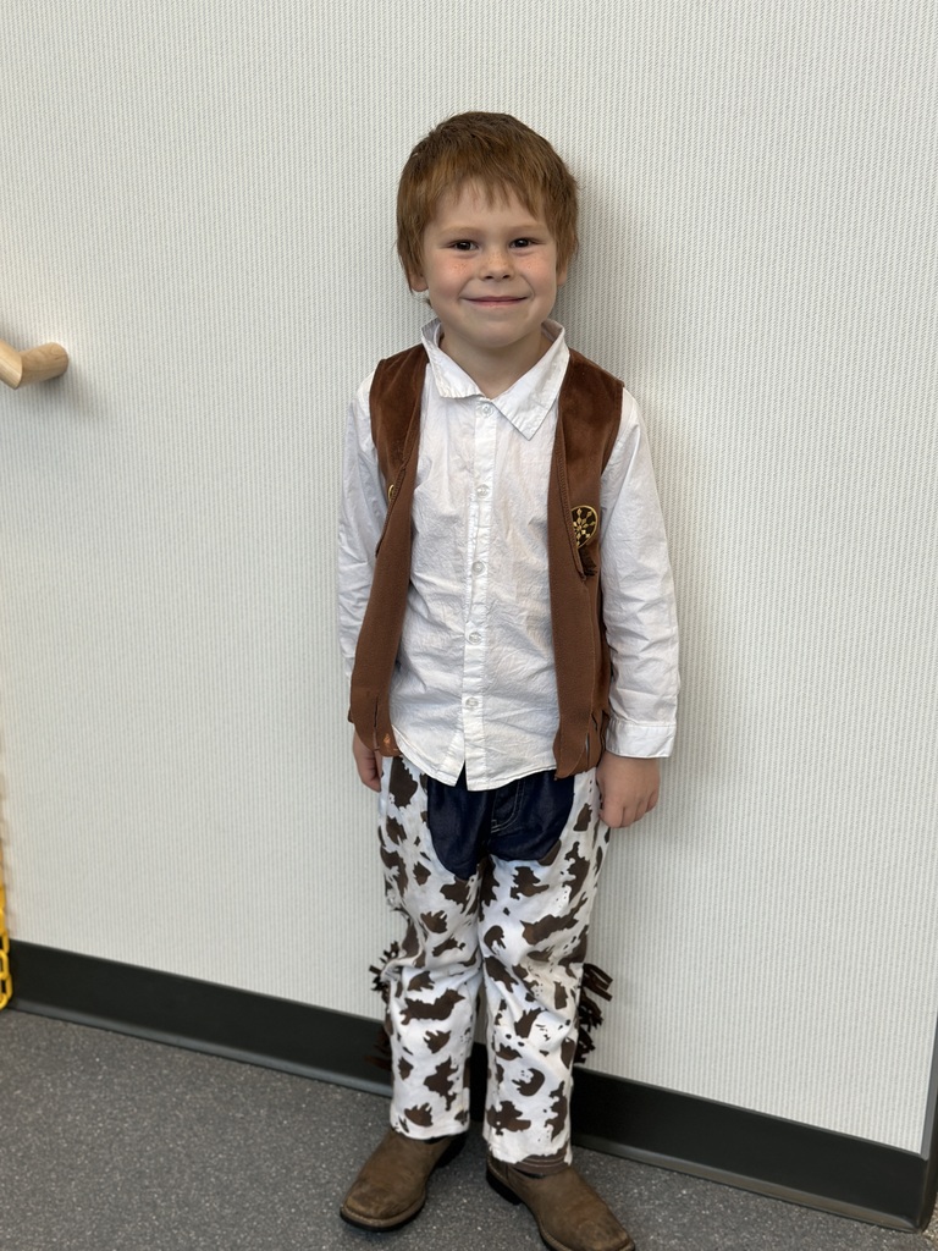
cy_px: 626
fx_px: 1734
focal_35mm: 48
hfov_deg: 30.3
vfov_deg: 39.7
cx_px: 469
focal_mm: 6.86
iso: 64
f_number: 1.78
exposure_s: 1/121
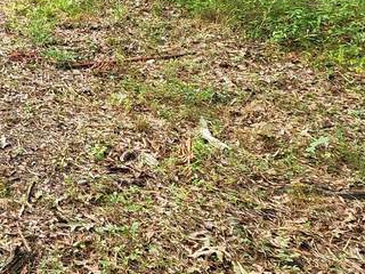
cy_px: -108
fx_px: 548
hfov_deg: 28.1
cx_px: -146
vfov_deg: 23.7
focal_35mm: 52
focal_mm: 2.2
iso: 50
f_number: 2.2
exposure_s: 1/60
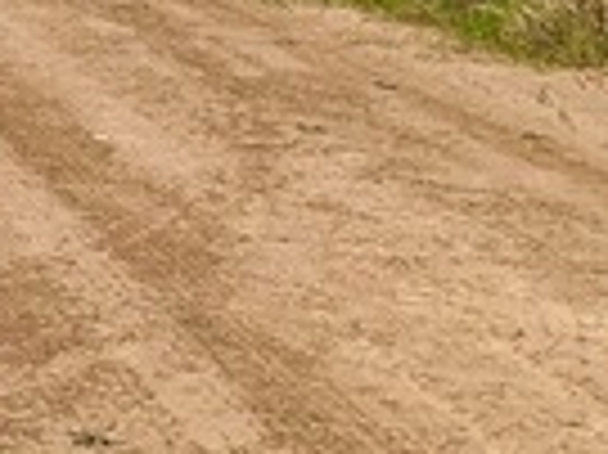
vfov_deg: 11.3
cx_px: -784
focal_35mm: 123
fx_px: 2158
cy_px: -306
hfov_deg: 12.9
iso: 25
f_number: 1.8
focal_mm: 4.25
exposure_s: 1/2755
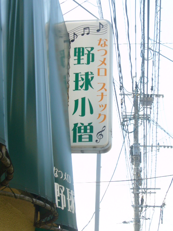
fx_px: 533
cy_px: 116
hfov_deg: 18.4
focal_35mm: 80
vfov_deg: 24.4
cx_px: 86
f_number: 4
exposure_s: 1/250
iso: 80
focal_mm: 9.6
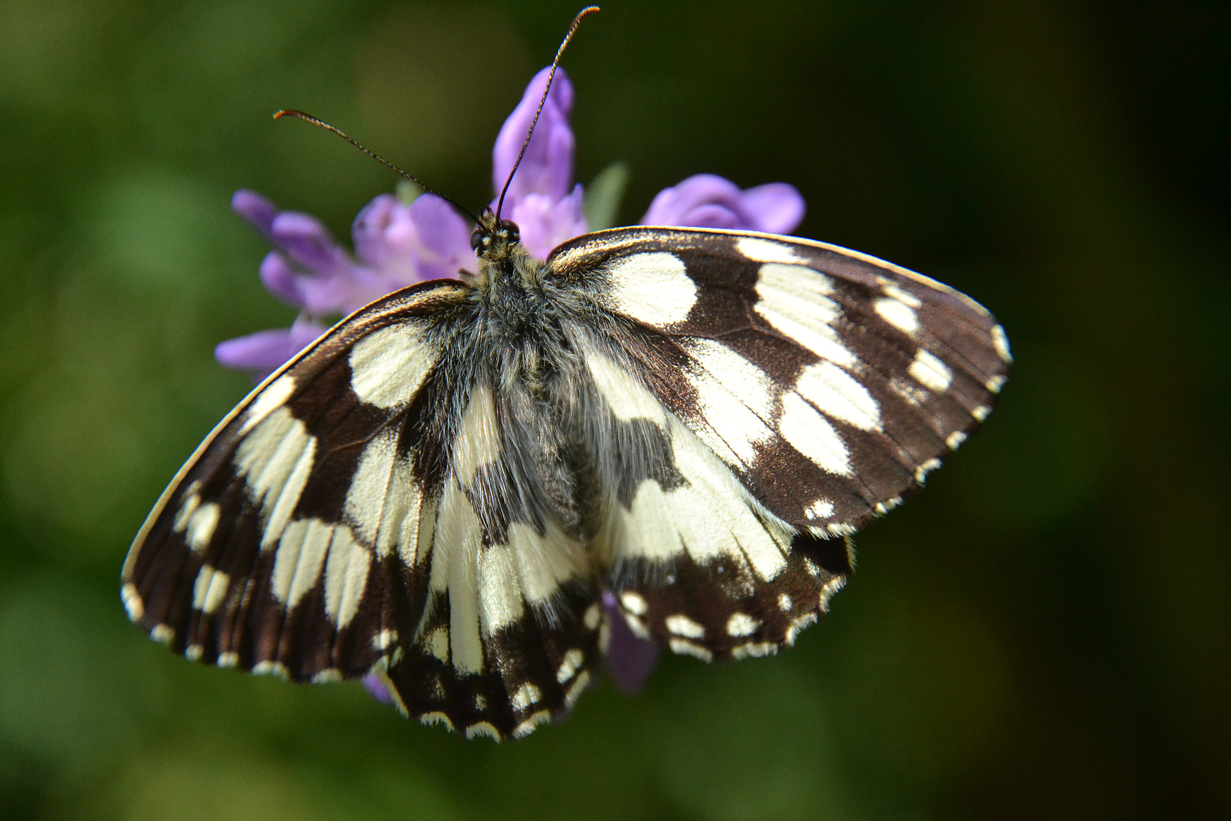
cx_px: 616
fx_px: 5385
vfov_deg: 8.7
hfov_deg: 13.0
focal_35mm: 158
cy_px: 410
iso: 1600
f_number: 7.1
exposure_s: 1/800
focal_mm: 105
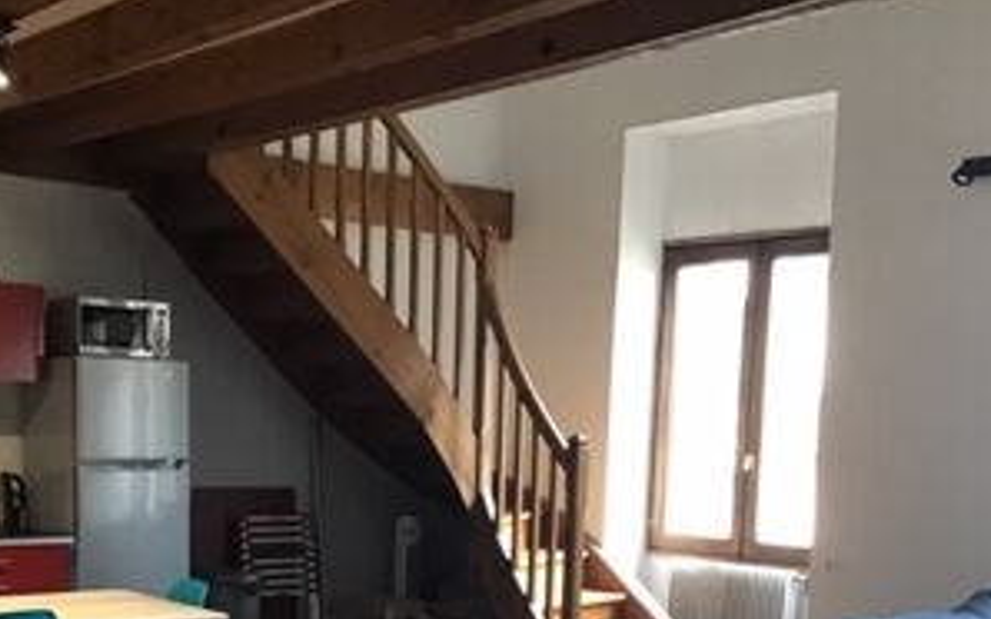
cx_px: 362
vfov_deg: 23.6
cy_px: 586
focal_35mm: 53
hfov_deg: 37.9
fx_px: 1431
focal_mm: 3.3
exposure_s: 1/24
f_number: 2.4
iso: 250
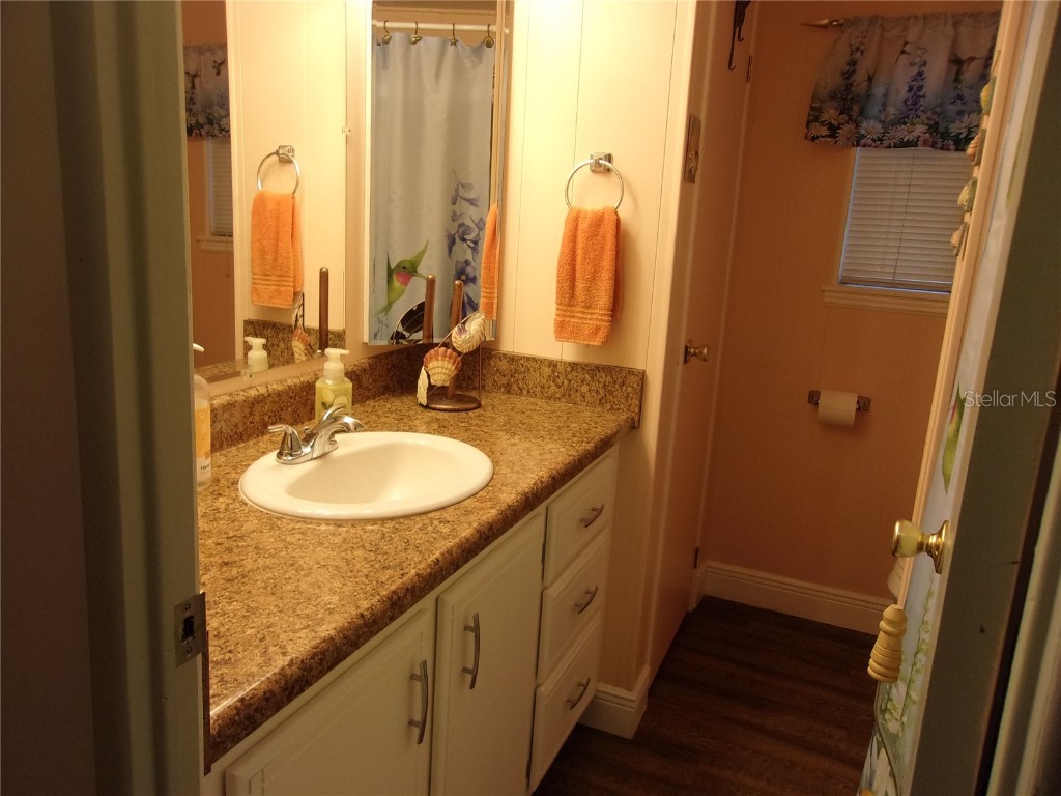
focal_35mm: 27
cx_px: 530
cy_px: 398
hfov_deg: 65.3
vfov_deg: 51.4
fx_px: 828
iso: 148
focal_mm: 4.9
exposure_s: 1/34
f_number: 3
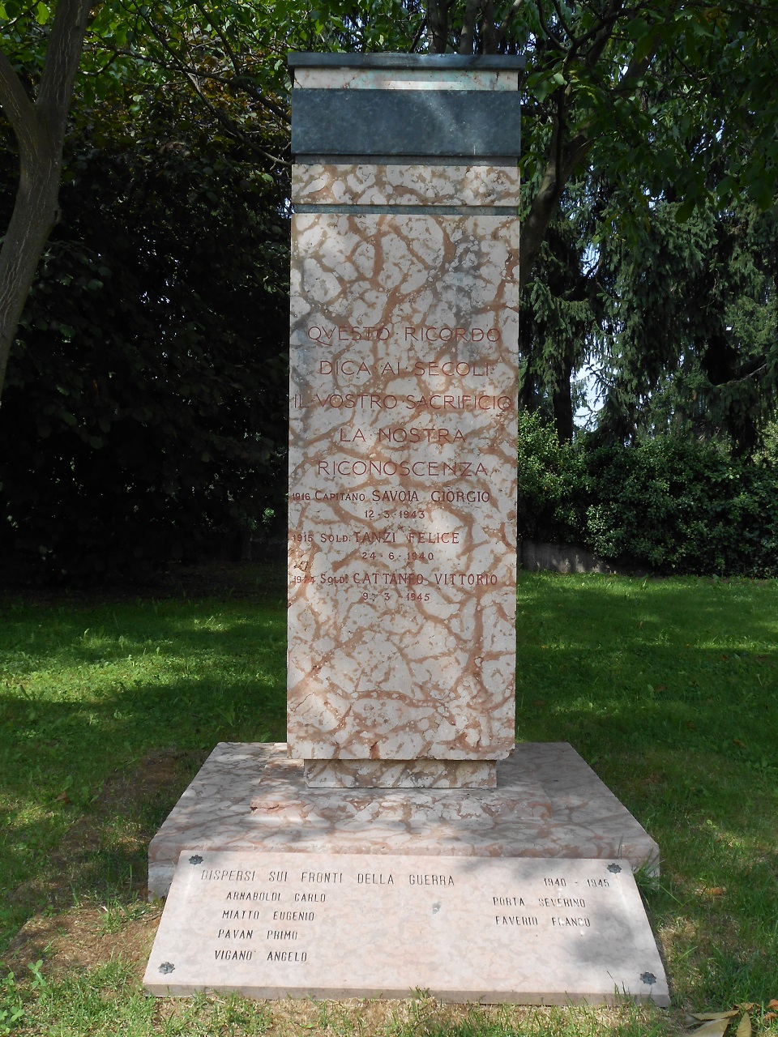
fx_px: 1139
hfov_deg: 37.7
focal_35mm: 38
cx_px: 389
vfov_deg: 49.0
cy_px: 518
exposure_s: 1/400
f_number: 4.2
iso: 80
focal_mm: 6.8
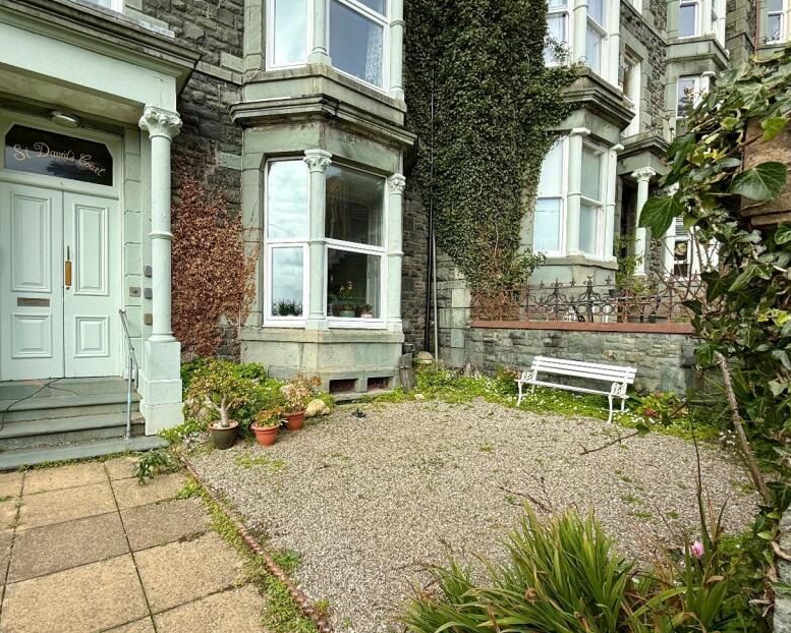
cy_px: 338
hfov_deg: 85.5
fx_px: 421
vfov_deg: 73.7
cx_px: 325
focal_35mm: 18
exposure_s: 1/1285
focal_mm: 2.22
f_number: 2.2
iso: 50
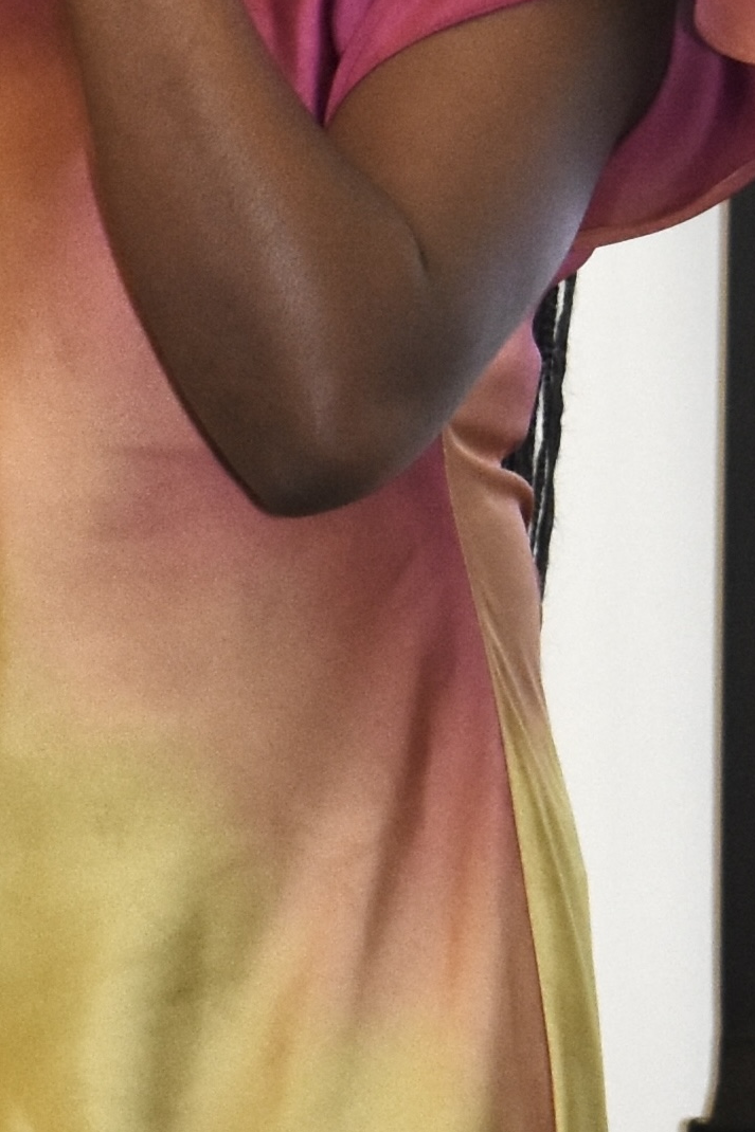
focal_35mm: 168
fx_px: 5286
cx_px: 22
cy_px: 108
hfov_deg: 8.1
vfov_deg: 12.1
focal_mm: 40
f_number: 4.8
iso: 1000
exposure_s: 1/200
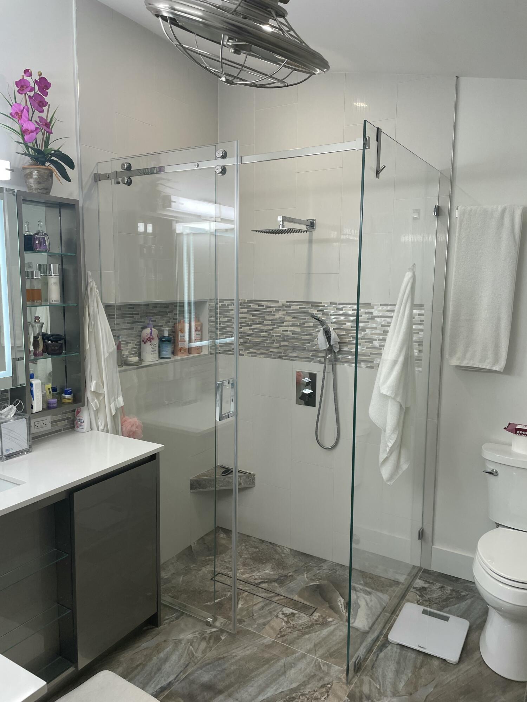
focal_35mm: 26
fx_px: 528
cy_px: 351
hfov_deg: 53.1
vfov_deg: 67.3
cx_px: 264
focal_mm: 4.2
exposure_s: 1/120
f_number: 1.6
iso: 80
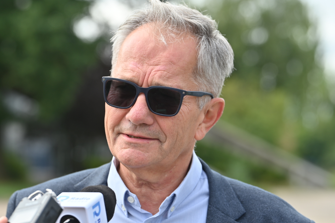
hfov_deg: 16.4
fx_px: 1163
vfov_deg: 11.0
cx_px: 149
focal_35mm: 125
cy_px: 125
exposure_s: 1/400
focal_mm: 110
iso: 100
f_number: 4.5
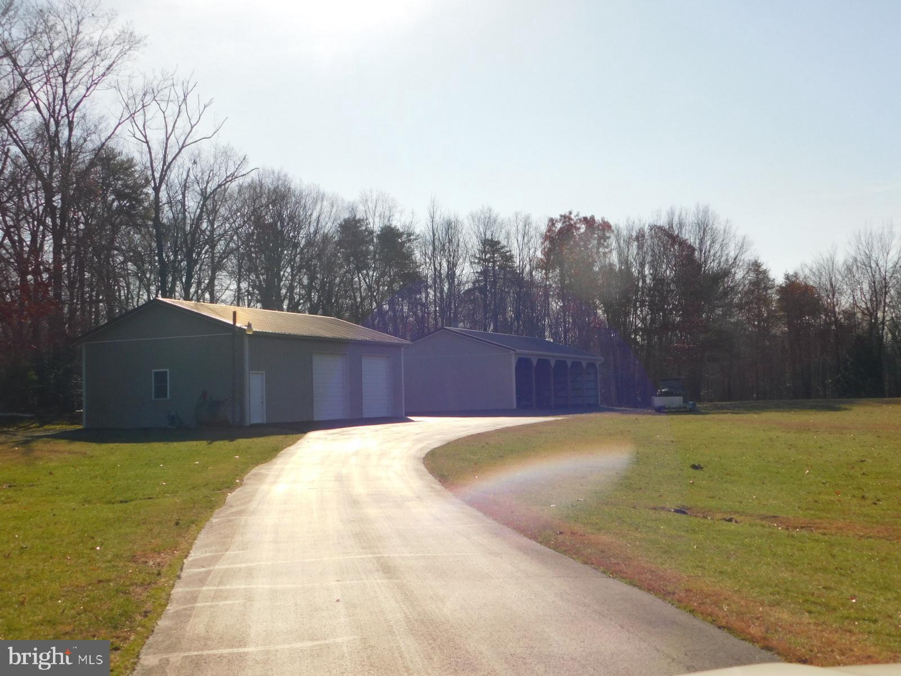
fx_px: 1041
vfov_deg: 36.0
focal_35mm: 40
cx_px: 450
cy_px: 338
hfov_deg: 46.8
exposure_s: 1/500
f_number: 7.2
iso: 125
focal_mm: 7.1
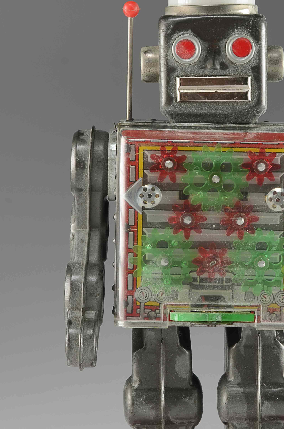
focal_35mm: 108
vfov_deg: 19.0
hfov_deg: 12.6
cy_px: 252
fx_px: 1281
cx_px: 214
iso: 100
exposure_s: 1/80
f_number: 10
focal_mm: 45
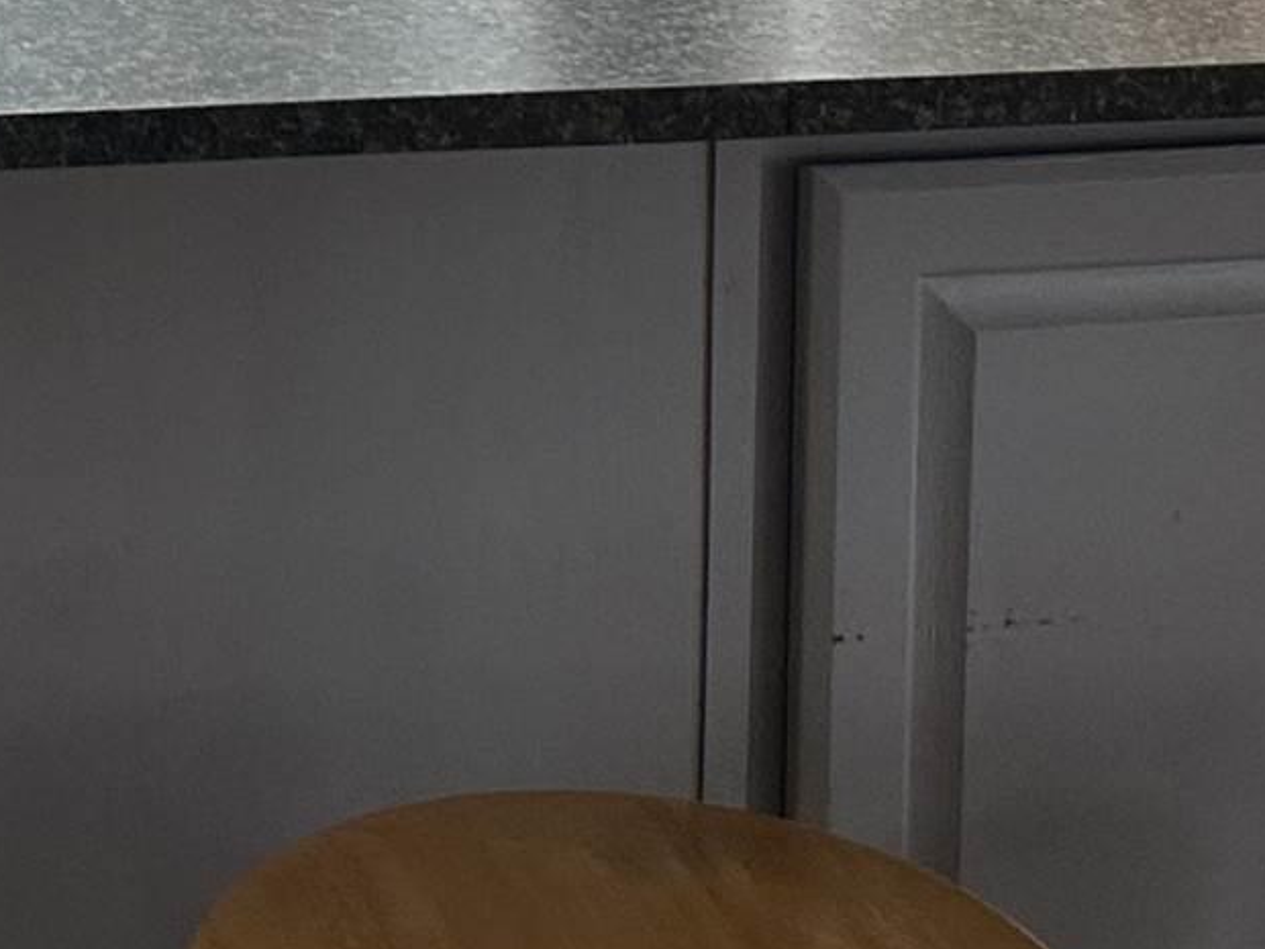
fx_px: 4349
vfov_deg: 11.6
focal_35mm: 119
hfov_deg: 16.2
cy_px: -731
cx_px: -29
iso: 125
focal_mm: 6.86
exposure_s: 1/120
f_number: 1.78
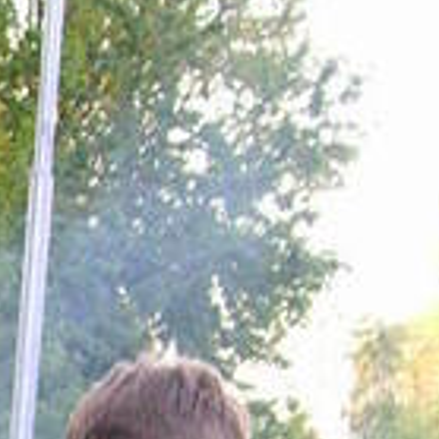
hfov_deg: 8.8
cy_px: 1020
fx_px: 2697
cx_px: -433
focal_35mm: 188
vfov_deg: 8.6
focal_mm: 6.1
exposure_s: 1/45
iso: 160
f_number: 2.8
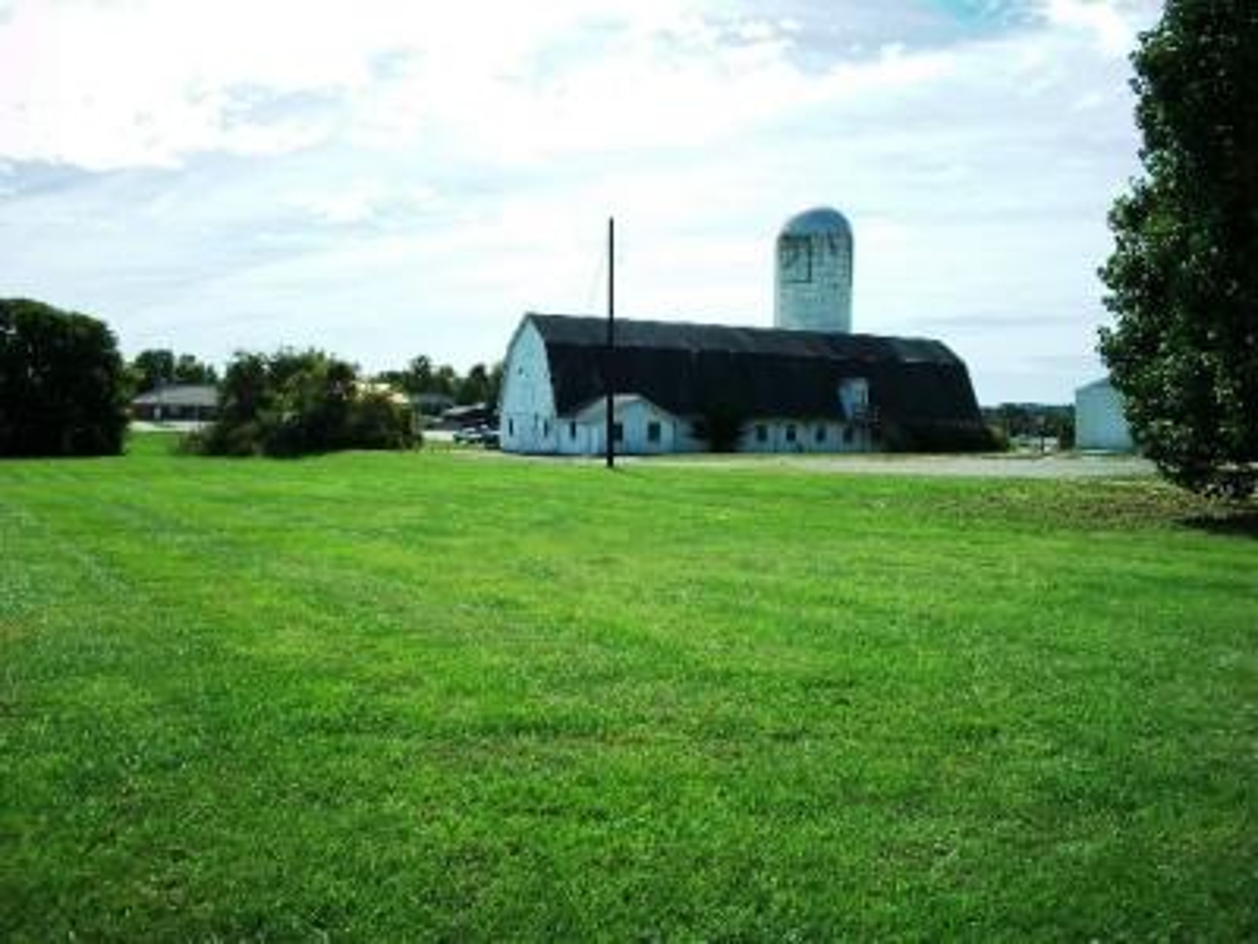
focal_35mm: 32
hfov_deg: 56.8
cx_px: 629
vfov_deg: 44.2
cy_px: 472
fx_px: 1163
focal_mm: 5.7
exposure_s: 1/400
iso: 80
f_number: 5.5
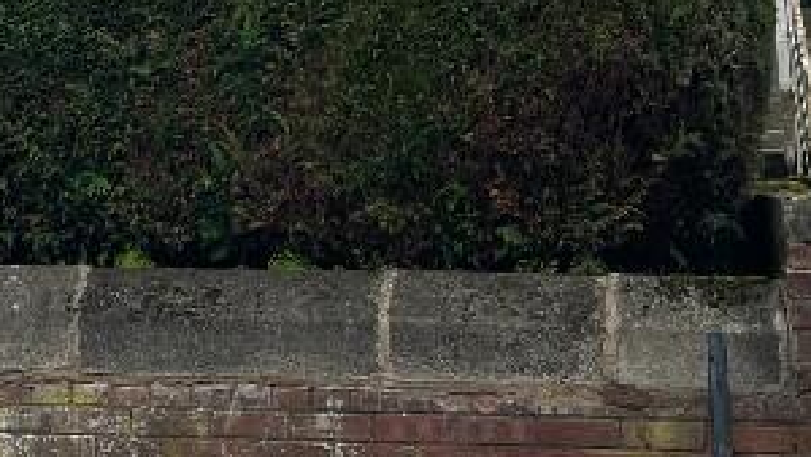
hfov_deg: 22.9
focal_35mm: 93
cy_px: -449
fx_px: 2001
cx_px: 324
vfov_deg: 11.7
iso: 32
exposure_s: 1/668
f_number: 1.6
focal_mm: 5.1
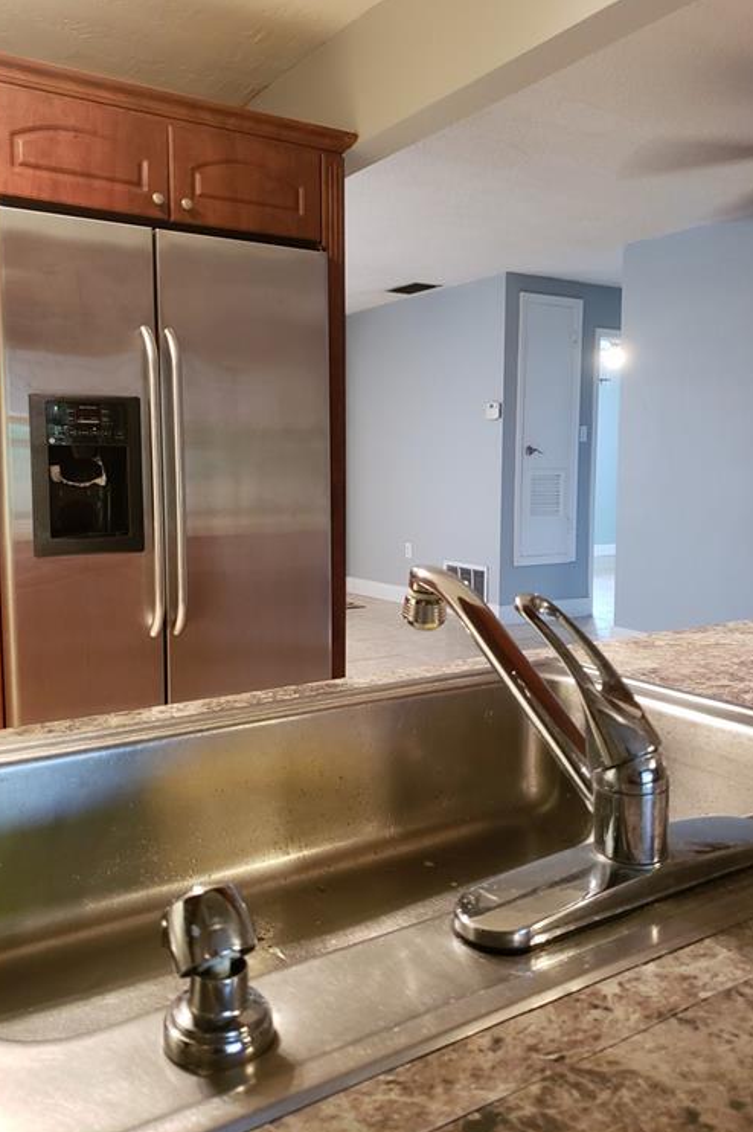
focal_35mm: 28
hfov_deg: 46.3
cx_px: 348
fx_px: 879
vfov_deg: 65.5
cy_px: 557
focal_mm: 4.3
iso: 320
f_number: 1.5
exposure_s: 1/24
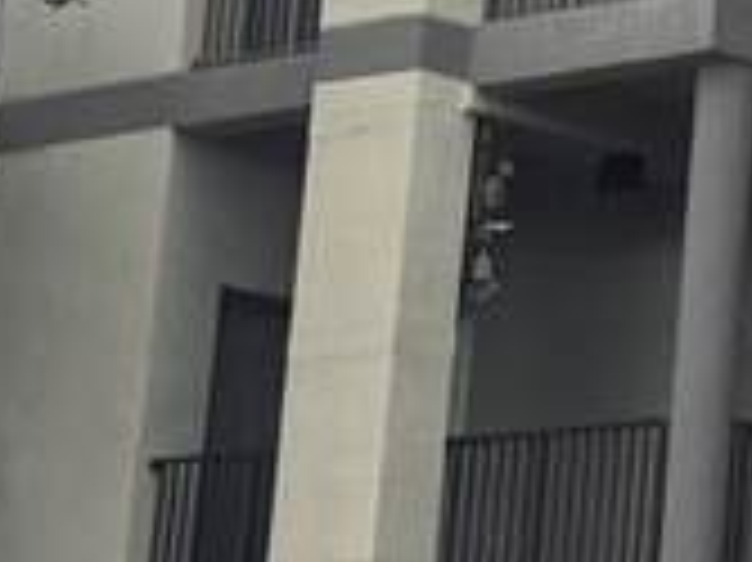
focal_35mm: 184
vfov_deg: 8.0
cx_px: 1630
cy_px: -76
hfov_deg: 9.8
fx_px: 3994
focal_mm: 6.76
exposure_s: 1/2415
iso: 80
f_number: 1.78
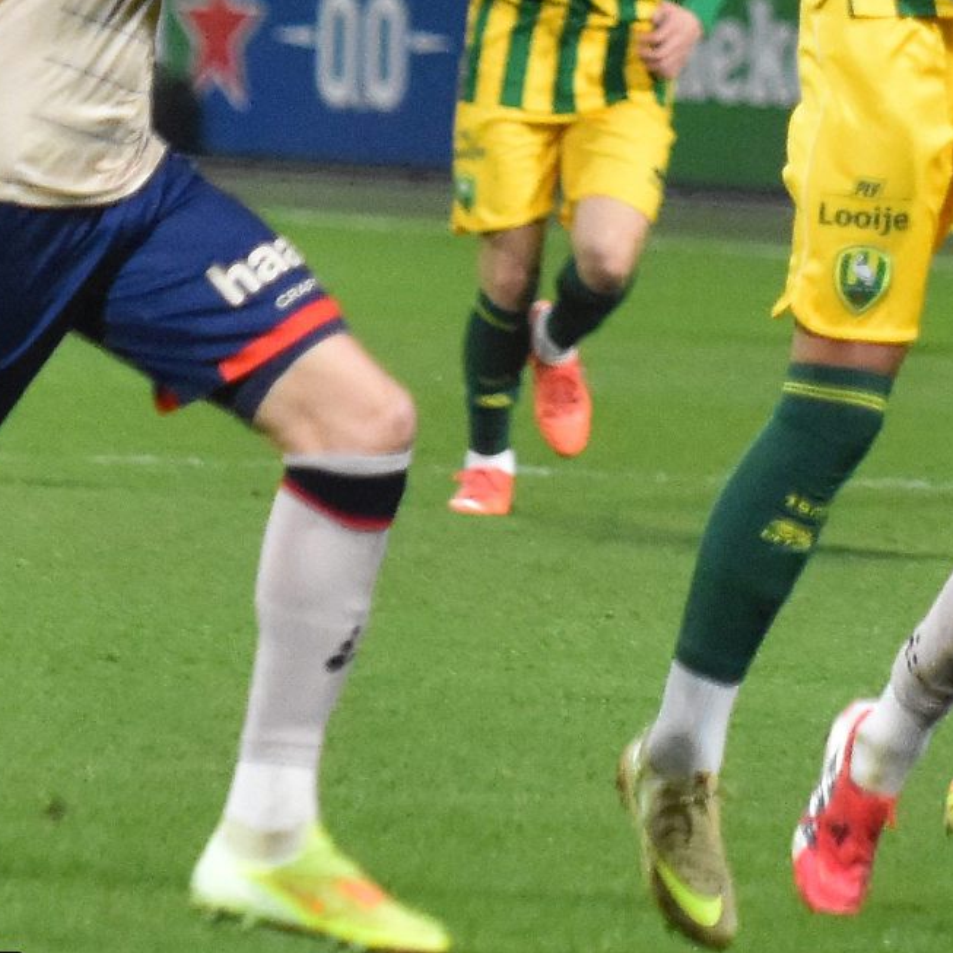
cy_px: 90
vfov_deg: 2.9
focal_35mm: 600
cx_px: 773
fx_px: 18688
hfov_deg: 2.9
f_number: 2.8
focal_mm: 160
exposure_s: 1/640
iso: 4000
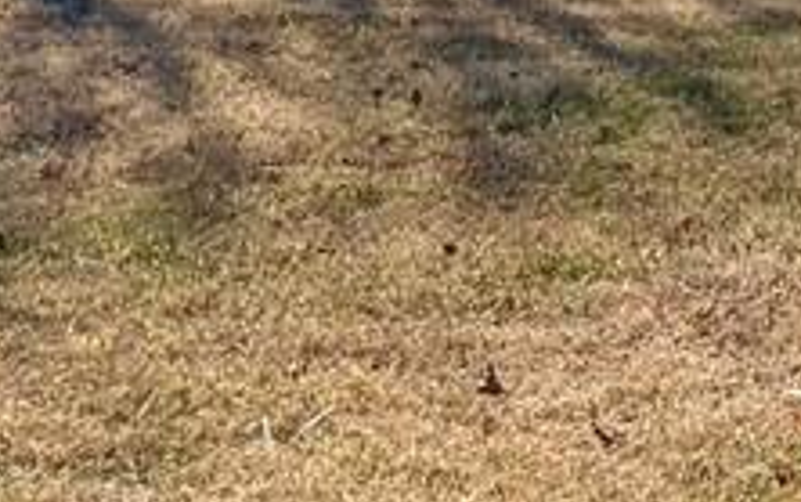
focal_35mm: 235
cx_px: 1775
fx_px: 5133
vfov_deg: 5.5
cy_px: -361
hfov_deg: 8.3
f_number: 1.78
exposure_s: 1/3891
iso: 100
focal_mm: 6.76
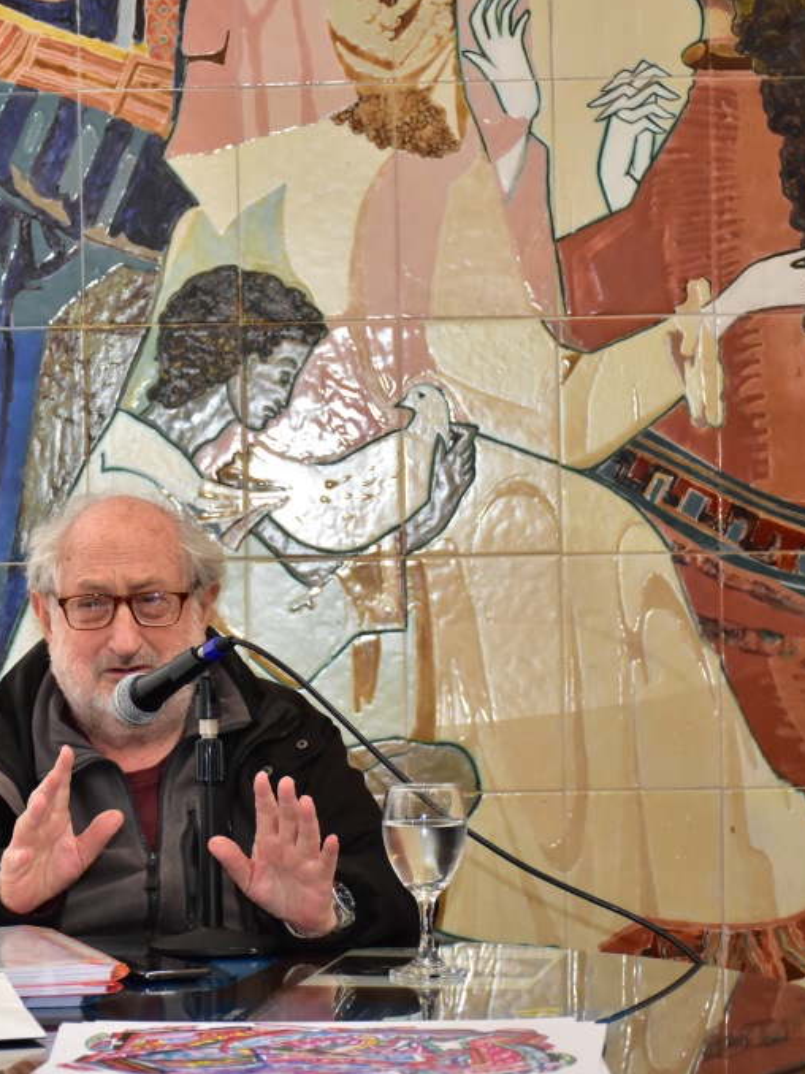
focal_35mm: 109
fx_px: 3382
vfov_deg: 18.1
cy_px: 538
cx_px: 192
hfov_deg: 13.5
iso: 1600
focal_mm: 50
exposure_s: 1/250
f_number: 4.8
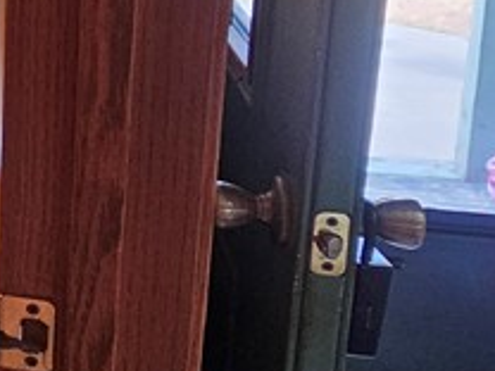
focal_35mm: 64
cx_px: -412
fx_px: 915
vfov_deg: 21.6
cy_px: -50
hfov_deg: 20.5
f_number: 2.2
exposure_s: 1/60
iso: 320
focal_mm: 2.2
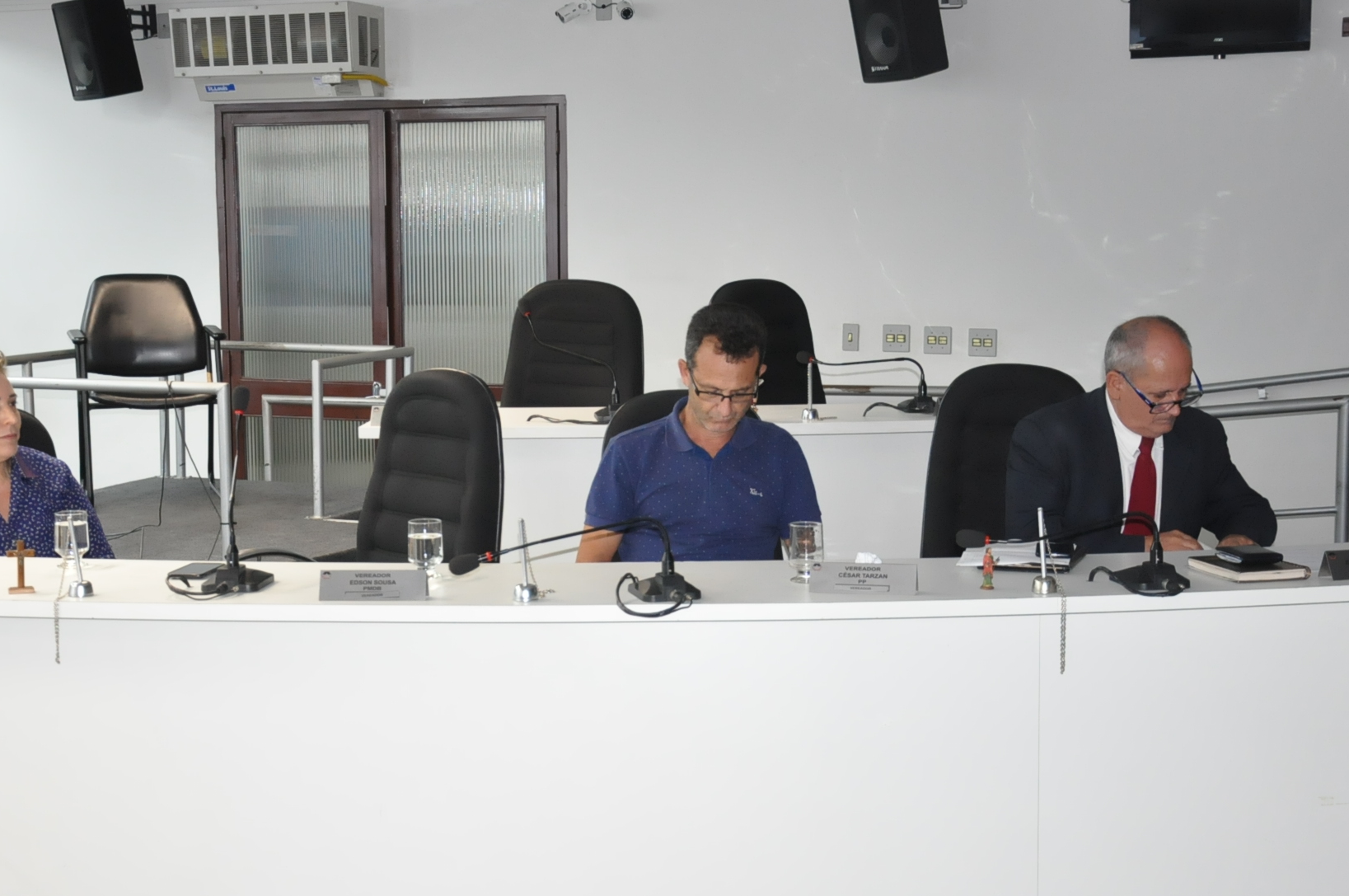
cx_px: 649
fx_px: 2058
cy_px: 414
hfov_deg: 36.3
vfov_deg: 24.5
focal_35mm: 55
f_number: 5
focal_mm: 28
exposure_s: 1/60
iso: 2000
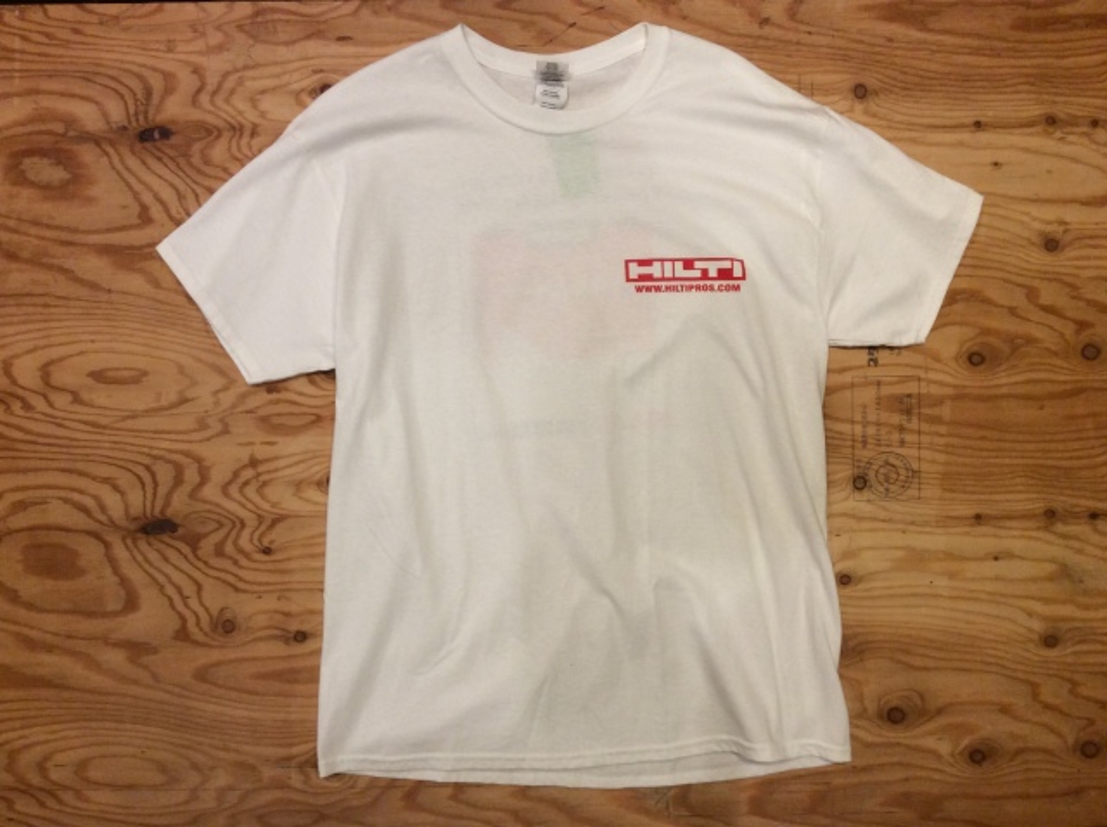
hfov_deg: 56.9
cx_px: 554
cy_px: 414
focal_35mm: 32
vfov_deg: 44.1
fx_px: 1022
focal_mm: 3.3
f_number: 2.4
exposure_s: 1/24
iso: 80
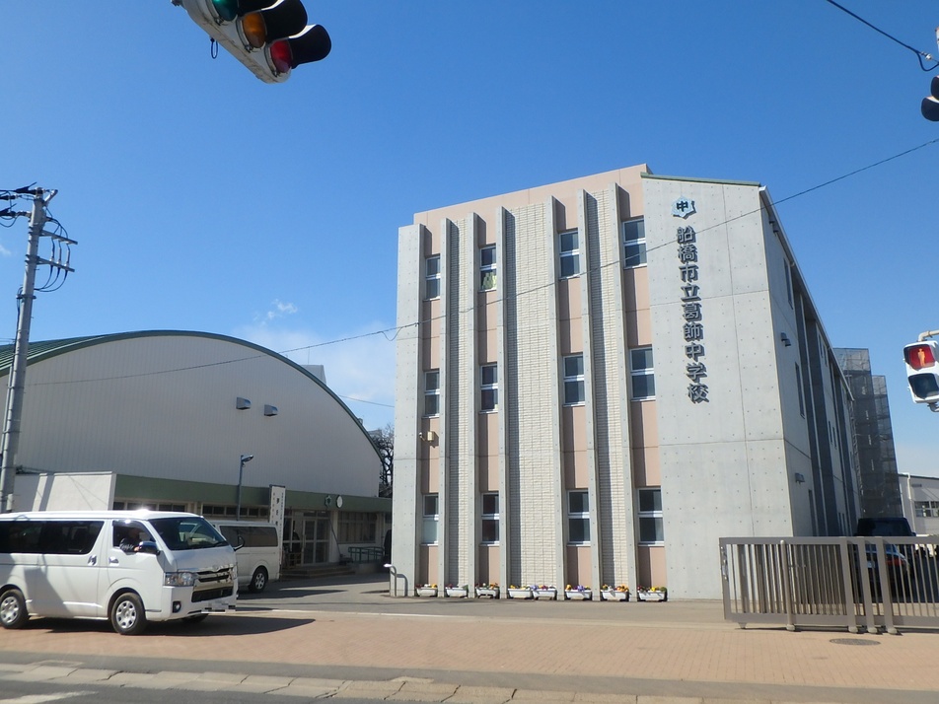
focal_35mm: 29
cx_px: 470
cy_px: 352
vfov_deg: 48.2
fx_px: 787
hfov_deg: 61.7
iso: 125
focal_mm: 5.2
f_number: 4.6
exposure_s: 1/1000
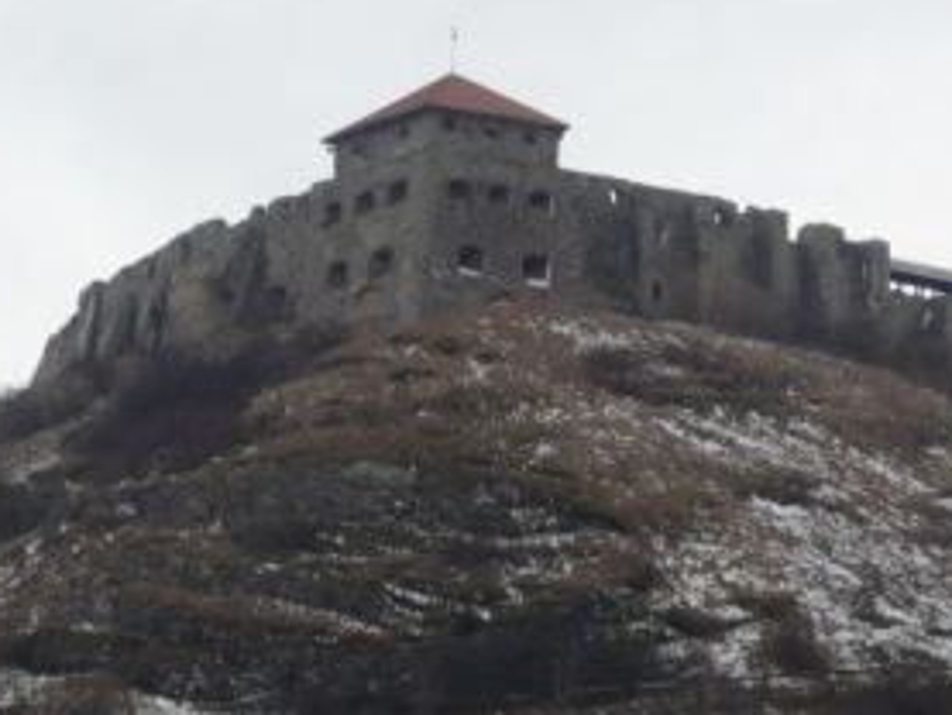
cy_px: 284
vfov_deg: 9.3
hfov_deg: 12.3
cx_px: 529
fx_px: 4402
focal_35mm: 160
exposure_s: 1/200
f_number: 5.7
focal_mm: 15.3
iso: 100
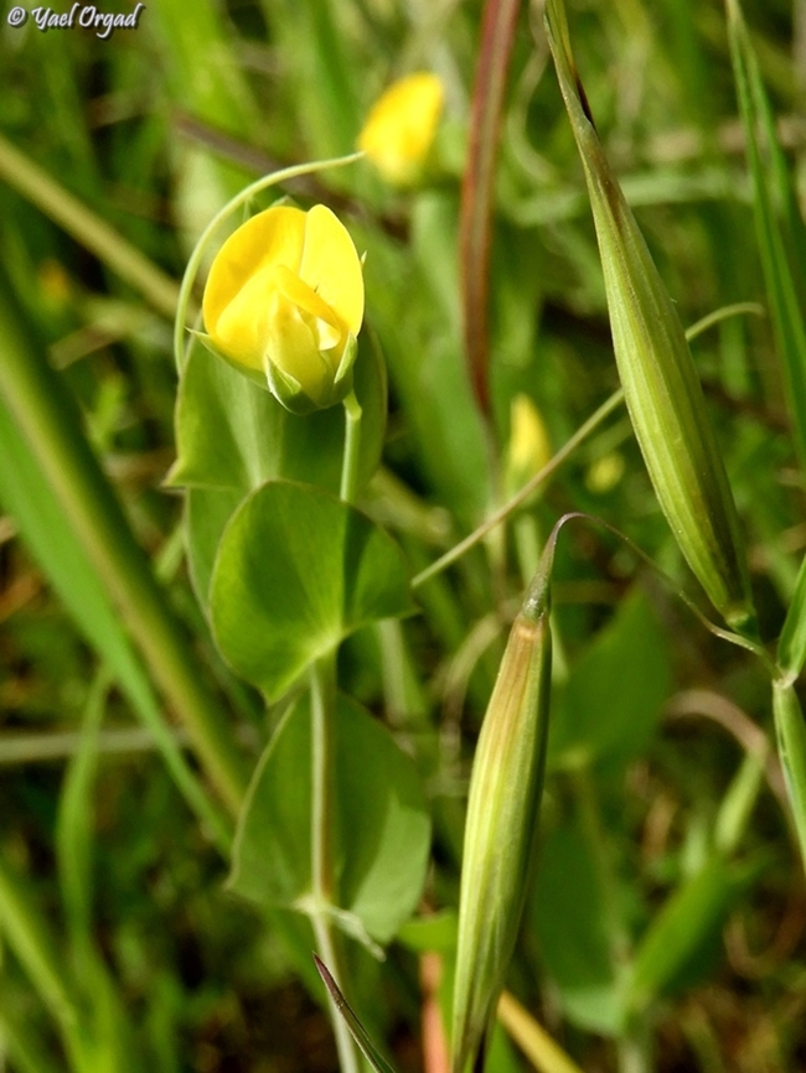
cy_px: 536
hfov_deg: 46.8
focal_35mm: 30
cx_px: 403
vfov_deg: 60.0
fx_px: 931
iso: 100
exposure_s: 1/640
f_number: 3.5
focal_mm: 5.4
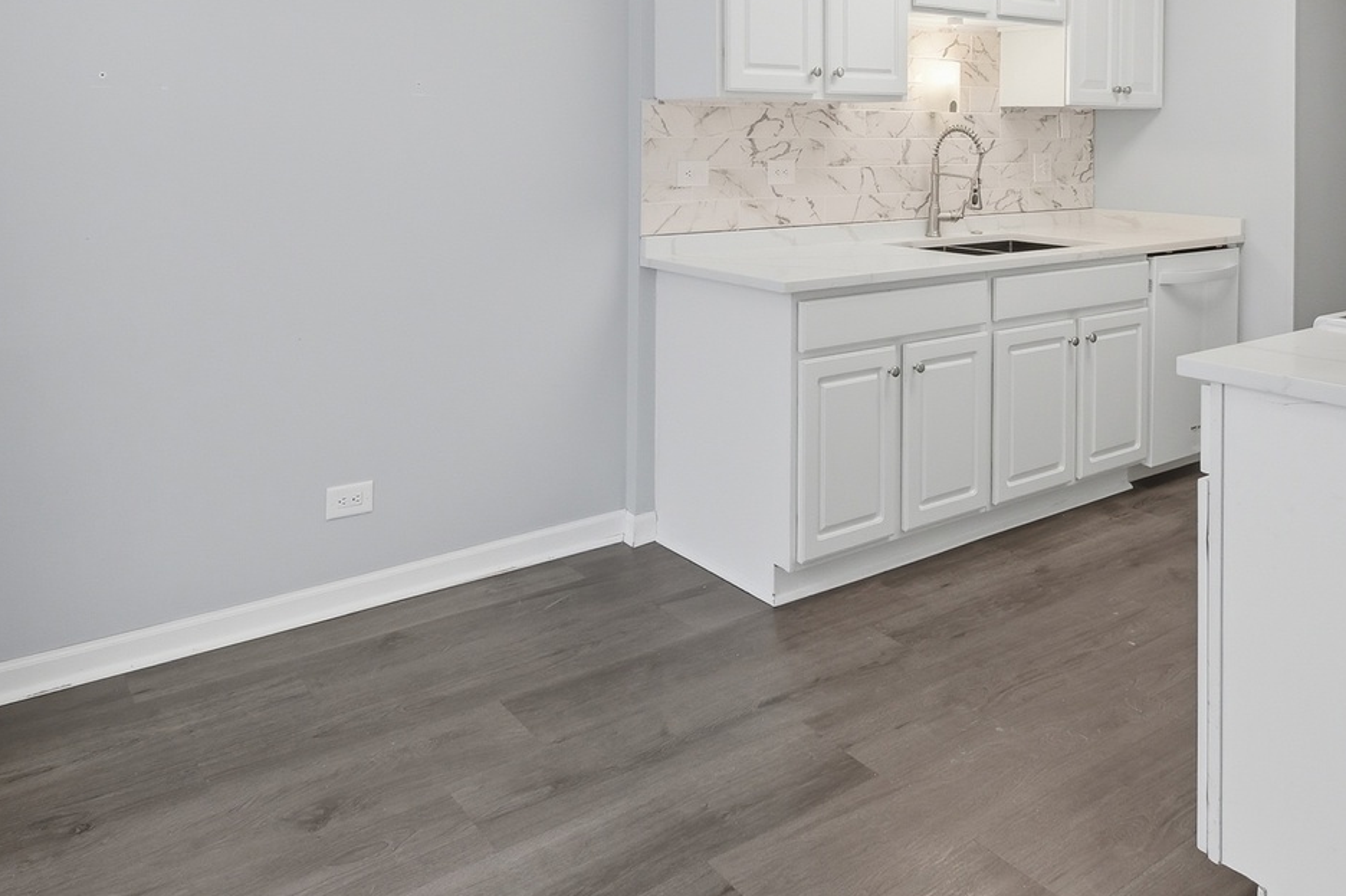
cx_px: 607
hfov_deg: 69.3
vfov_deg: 46.2
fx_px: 972
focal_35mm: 26
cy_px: 145
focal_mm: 10
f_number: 7.1
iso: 800
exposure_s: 1/750
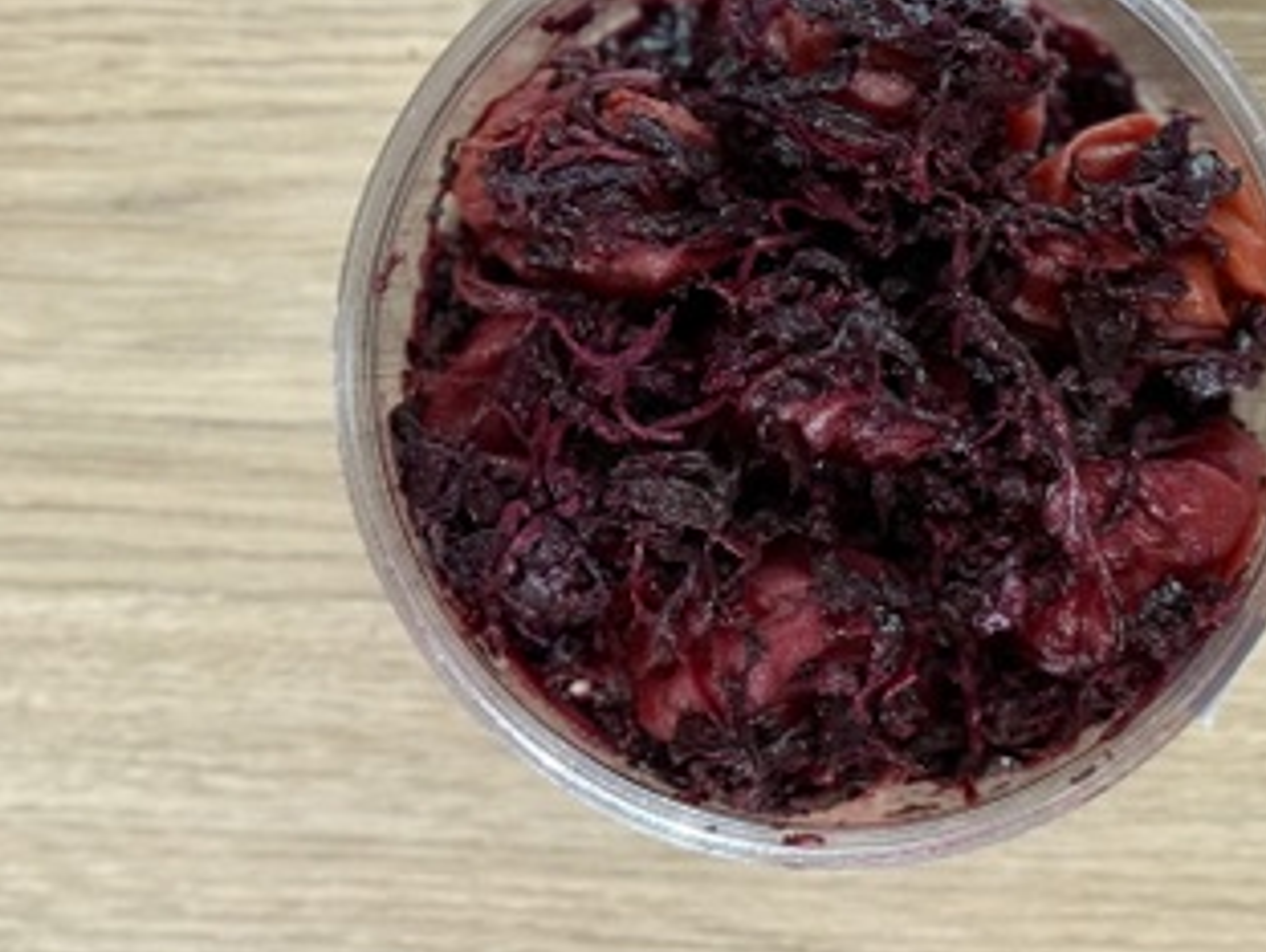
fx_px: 2710
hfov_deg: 26.2
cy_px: 370
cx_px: 810
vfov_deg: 19.9
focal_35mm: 74
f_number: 1.78
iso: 500
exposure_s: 1/37
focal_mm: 6.76
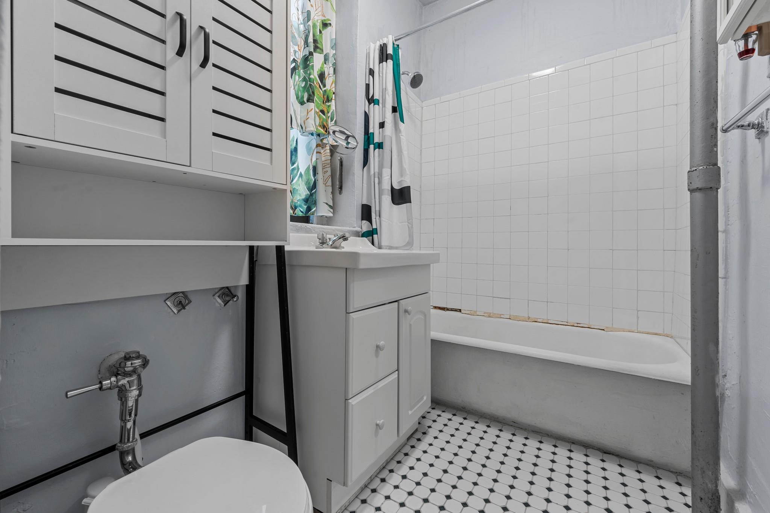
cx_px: 385
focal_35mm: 14
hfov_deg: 104.3
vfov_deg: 81.2
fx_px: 299
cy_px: 256
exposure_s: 1.6
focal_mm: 14
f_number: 10
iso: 200
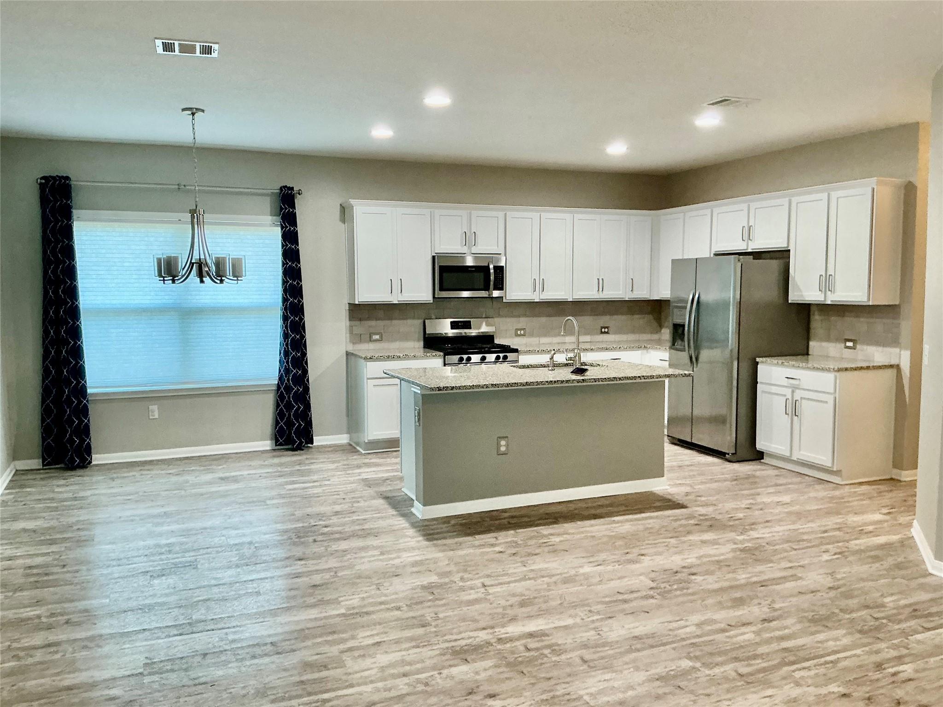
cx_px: 472
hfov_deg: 63.4
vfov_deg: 49.7
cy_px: 354
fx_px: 763
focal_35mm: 28
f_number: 1.8
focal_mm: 3
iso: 160
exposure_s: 1/60
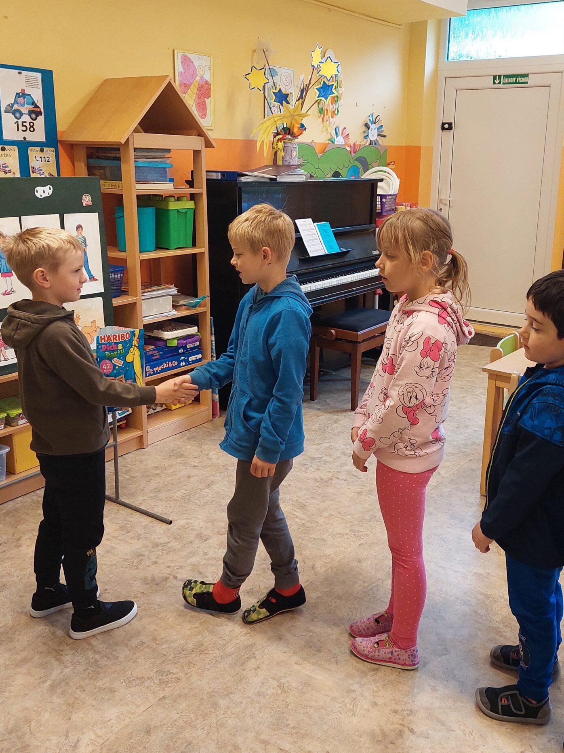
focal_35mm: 33
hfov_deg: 42.7
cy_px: 339
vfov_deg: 55.3
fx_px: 717
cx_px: 337
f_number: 1.8
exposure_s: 1/100
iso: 200
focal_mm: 5.23
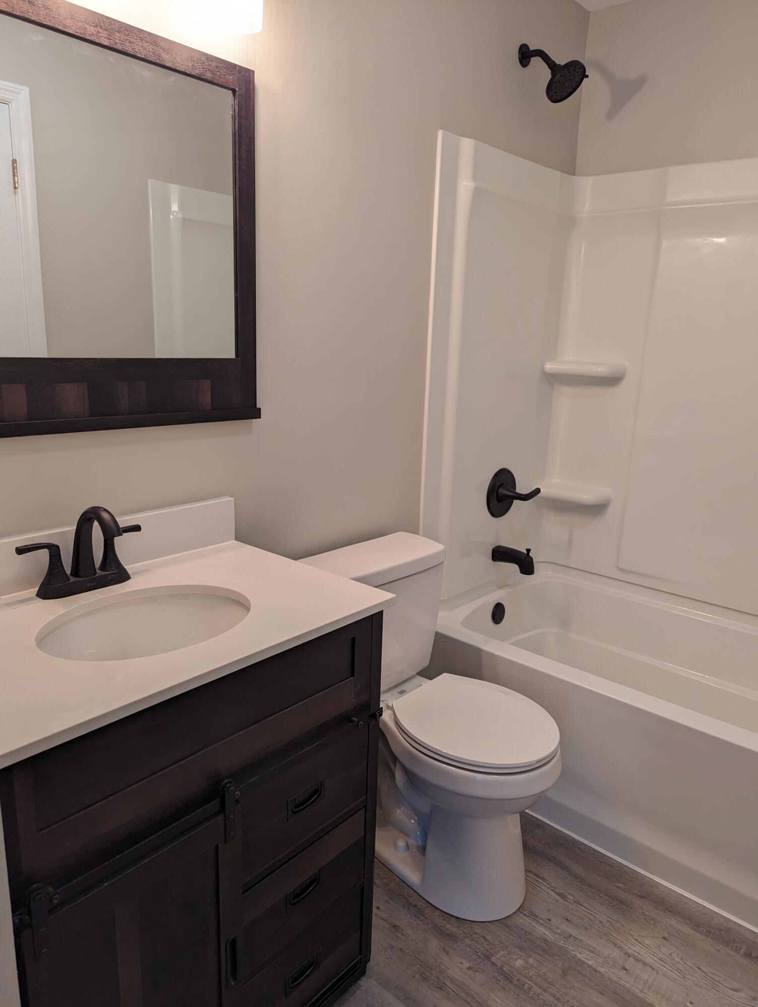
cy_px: 504
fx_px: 699
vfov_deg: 71.5
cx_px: 379
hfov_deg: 56.9
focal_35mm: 24
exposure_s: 1/24
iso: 64
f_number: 1.85
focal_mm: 6.81
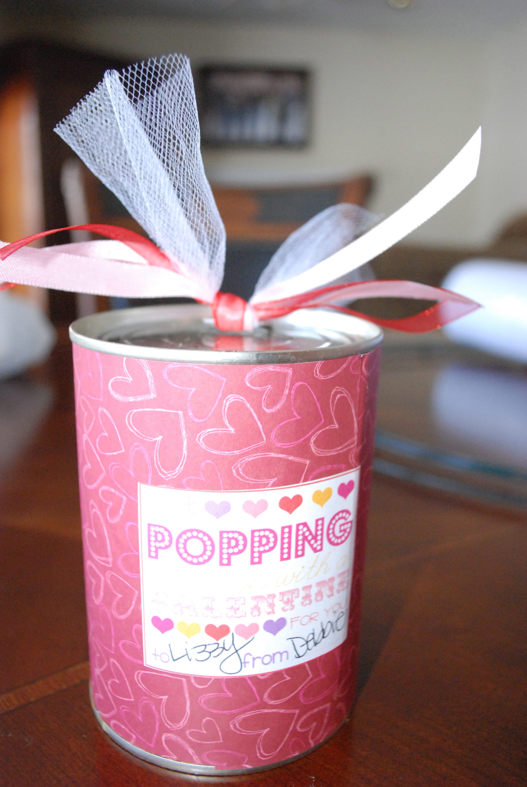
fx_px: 722
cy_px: 394
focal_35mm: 33
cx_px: 264
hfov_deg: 40.1
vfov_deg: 57.2
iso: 1600
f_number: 4
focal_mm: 22
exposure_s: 1/160
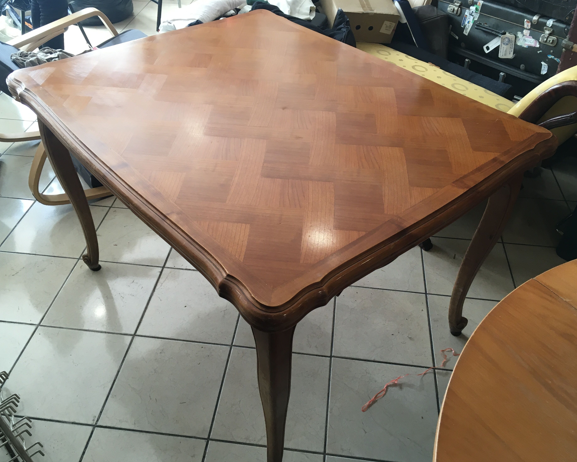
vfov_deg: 47.1
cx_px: 286
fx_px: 529
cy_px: 231
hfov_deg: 57.2
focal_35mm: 31
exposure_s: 1/33
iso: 32
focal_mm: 4.15
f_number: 2.2
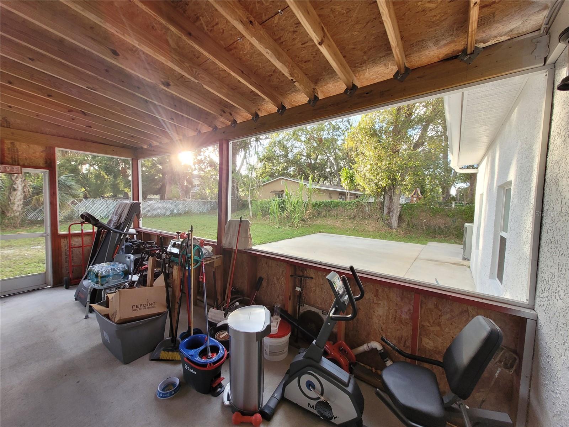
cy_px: 214
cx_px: 284
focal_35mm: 13
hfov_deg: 106.2
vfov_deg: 89.9
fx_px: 214
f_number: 2.2
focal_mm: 1.74
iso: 64
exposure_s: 1/60
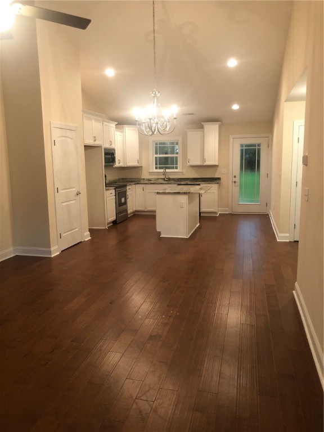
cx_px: 162
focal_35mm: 28
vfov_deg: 63.4
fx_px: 349
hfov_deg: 49.7
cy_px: 216
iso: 80
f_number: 1.8
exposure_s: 1/15
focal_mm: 4
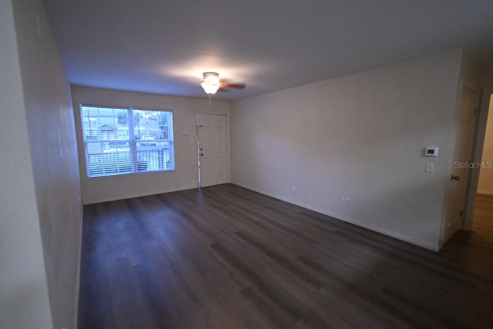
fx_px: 205
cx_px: 246
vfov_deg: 77.3
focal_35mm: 15
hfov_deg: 100.4
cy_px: 164
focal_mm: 10
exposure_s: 1/15
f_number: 4.5
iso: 720
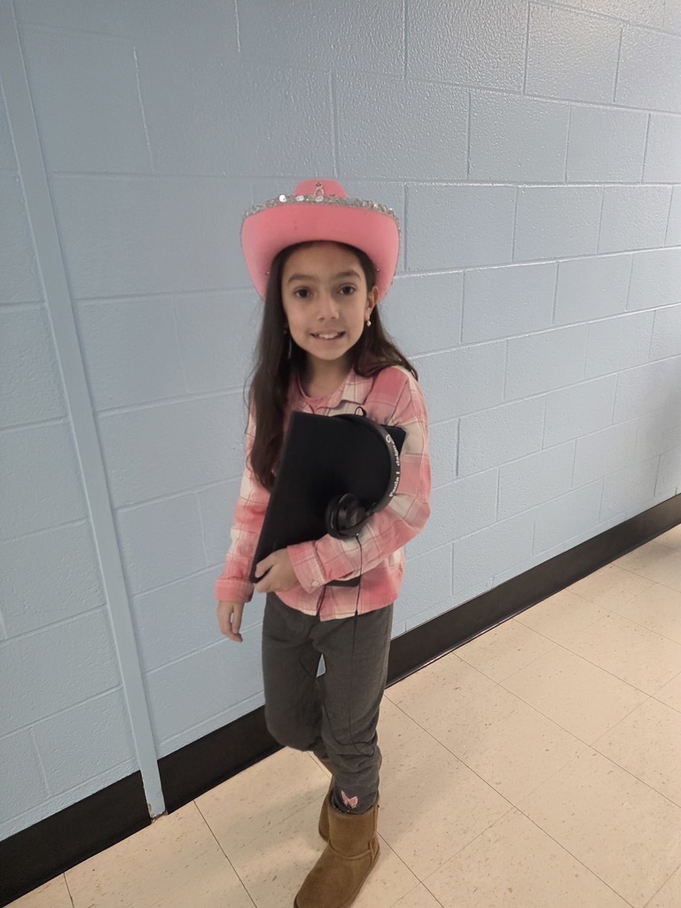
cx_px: 340
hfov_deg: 58.9
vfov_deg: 73.9
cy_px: 454
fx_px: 603
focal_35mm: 23
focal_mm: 6.25
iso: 400
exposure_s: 1/120
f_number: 1.7
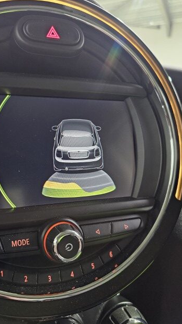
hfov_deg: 44.1
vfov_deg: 71.9
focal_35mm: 26
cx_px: 70
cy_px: 160
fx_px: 223
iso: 500
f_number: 1.7
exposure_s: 1/32
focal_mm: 6.3
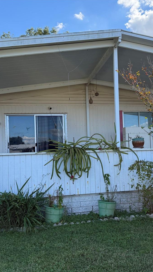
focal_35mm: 35
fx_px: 252
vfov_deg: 56.6
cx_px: 97
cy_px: 136
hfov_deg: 33.5
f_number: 1.78
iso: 100
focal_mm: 6.76
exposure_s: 1/1522
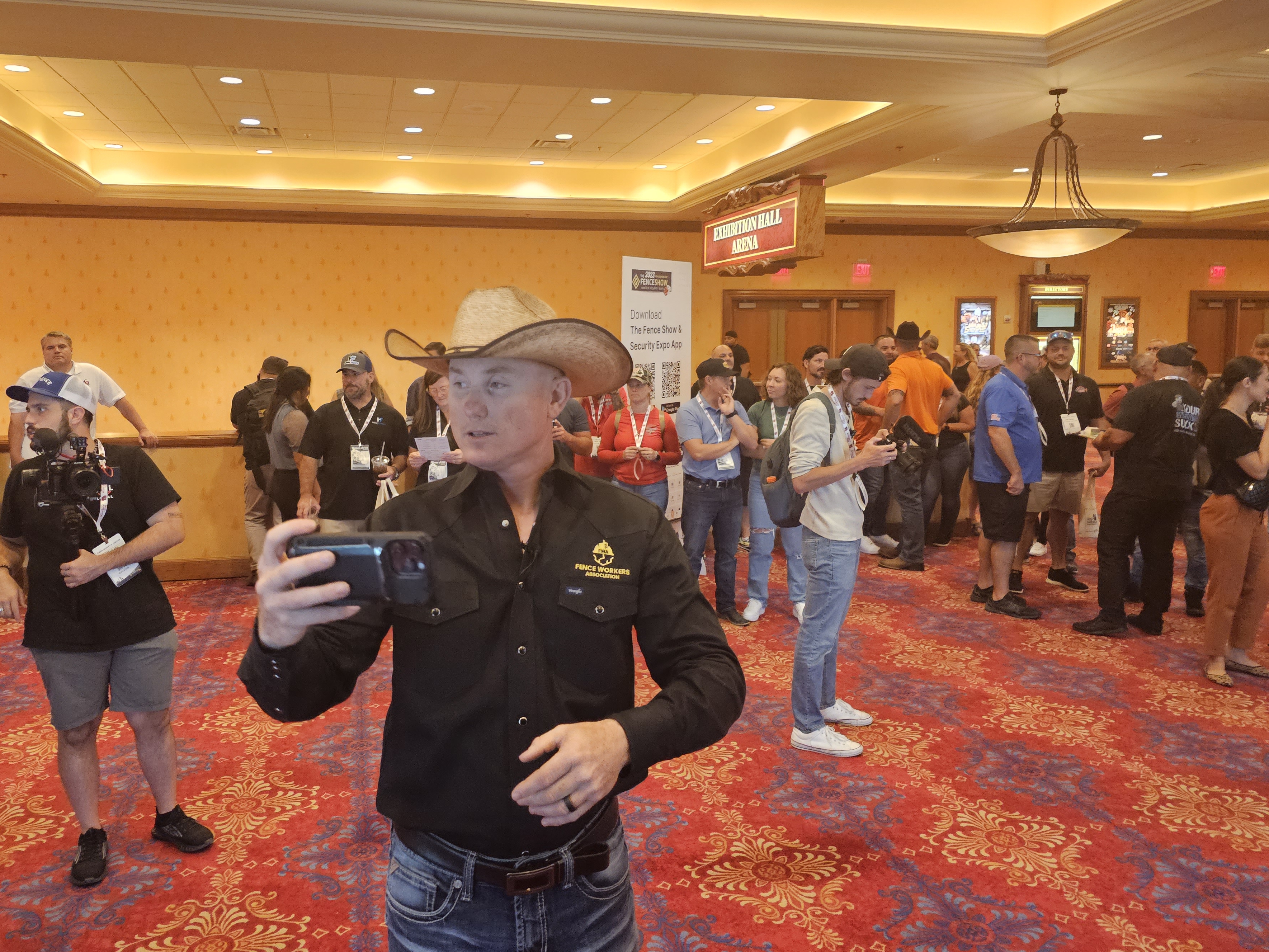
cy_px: 420
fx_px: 953
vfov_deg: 52.9
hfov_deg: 67.2
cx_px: 583
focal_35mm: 26
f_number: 1.7
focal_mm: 6.3
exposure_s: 1/120
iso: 1000
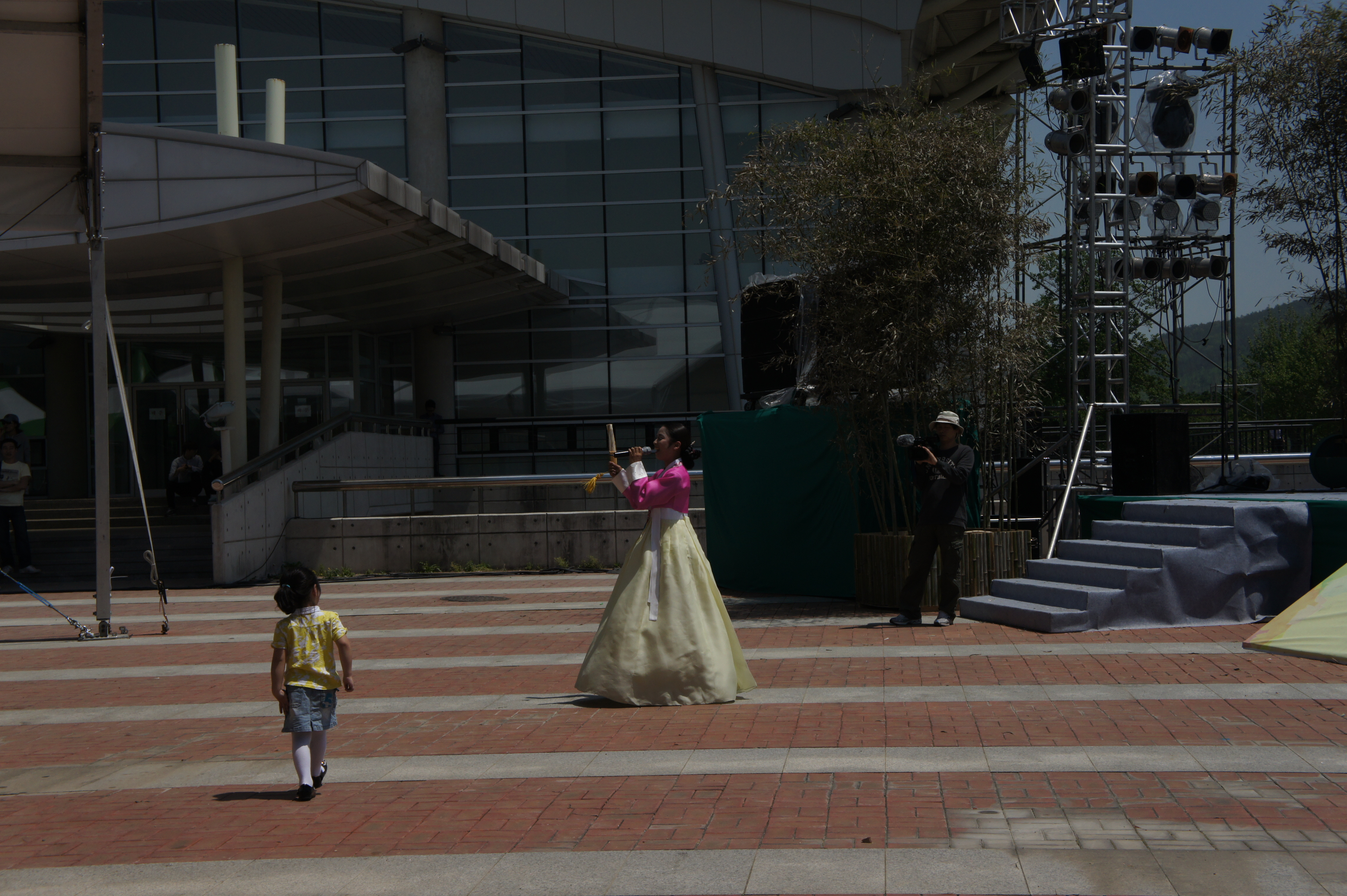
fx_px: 2131
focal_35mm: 57
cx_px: 674
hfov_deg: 35.1
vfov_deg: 23.8
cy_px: 448
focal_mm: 38
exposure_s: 1/1250
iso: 200
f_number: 9
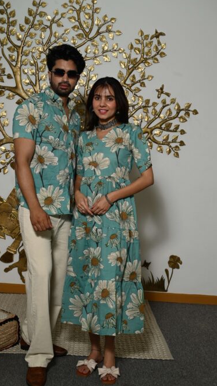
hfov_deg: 25.4
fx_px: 481
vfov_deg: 43.7
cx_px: 97
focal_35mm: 47
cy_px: 194
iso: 400
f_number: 7.1
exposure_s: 1/160
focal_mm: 44
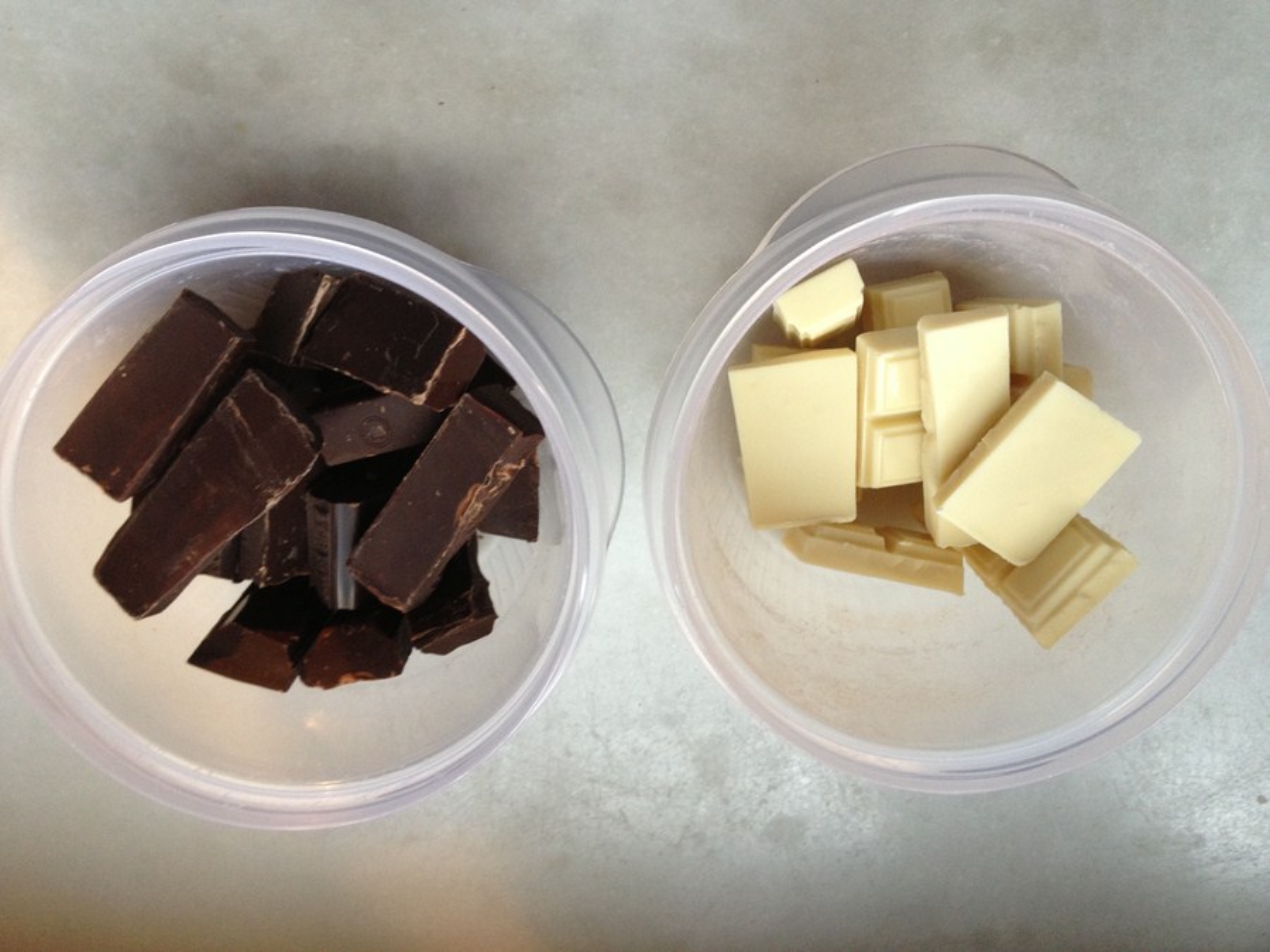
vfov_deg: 40.7
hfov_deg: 52.6
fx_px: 1284
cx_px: 635
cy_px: 476
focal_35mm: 35
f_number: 2.4
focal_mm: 4.28
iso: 100
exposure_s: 1/20
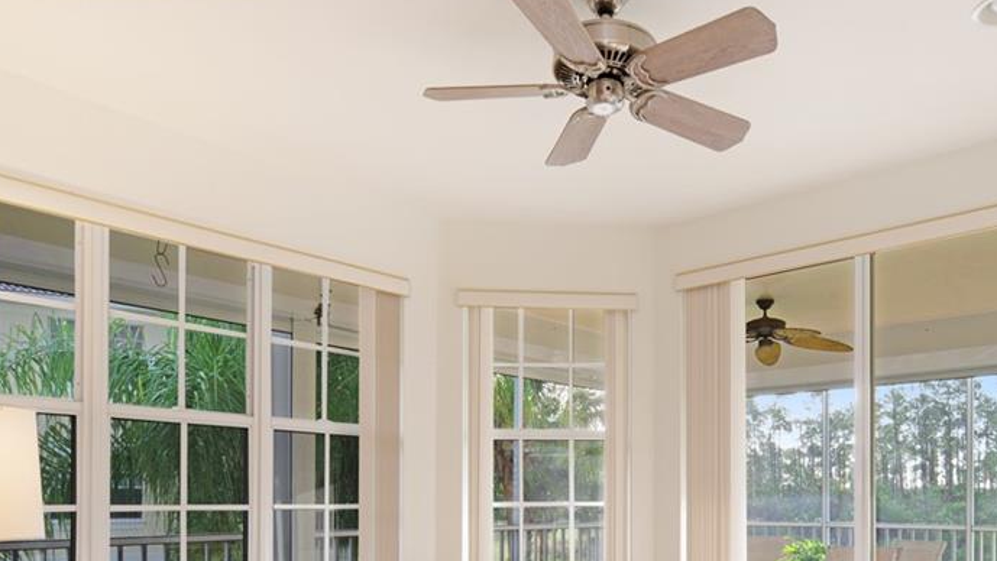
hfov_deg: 67.4
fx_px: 740
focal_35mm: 28
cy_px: 479
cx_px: 589
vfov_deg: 39.3
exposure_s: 1/4
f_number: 11
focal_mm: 12
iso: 125
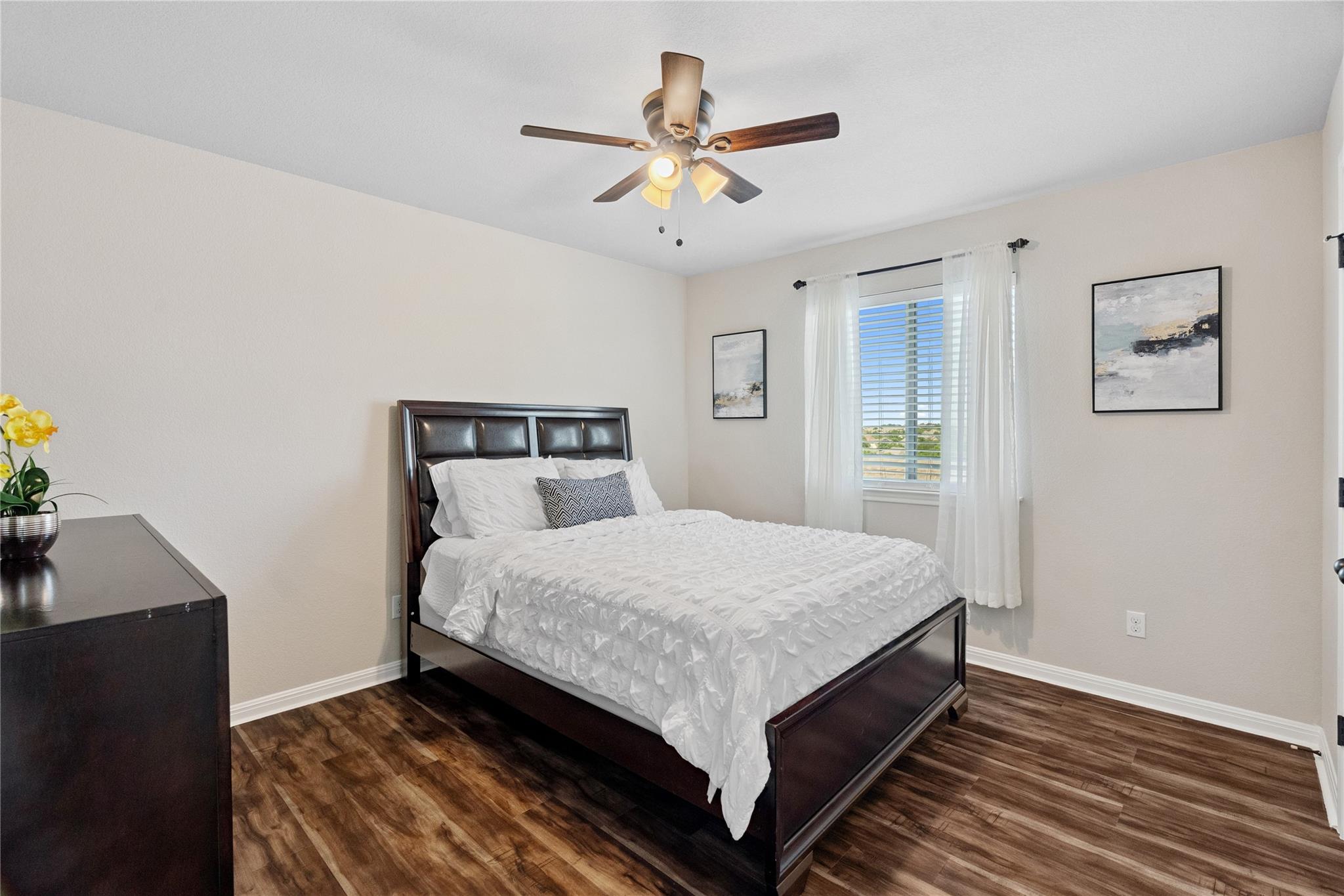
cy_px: 448
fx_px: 597
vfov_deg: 73.7
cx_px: 672
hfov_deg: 96.7
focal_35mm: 16
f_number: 8
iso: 1600
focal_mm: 16
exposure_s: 1/60
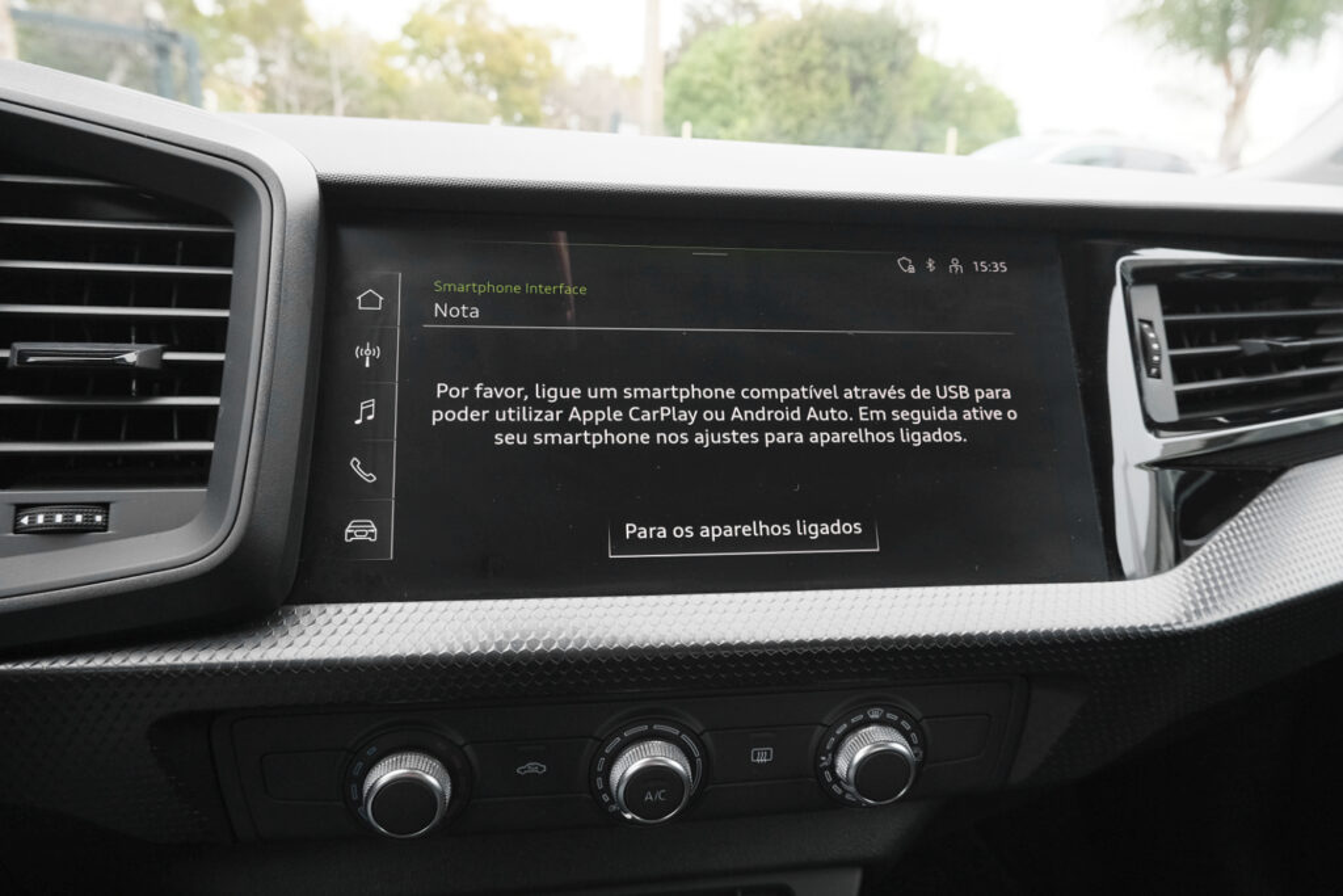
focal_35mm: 26
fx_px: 970
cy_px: 448
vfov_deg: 49.6
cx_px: 672
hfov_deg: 69.4
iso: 2000
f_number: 7.1
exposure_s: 1/80
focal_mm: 17
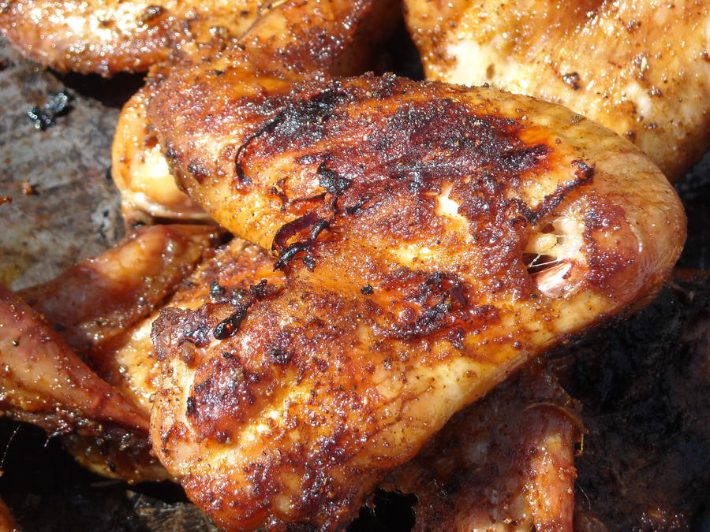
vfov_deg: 14.1
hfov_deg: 18.7
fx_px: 2154
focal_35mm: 105
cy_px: 266
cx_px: 355
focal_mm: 17.1
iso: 64
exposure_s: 1/228
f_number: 4.7
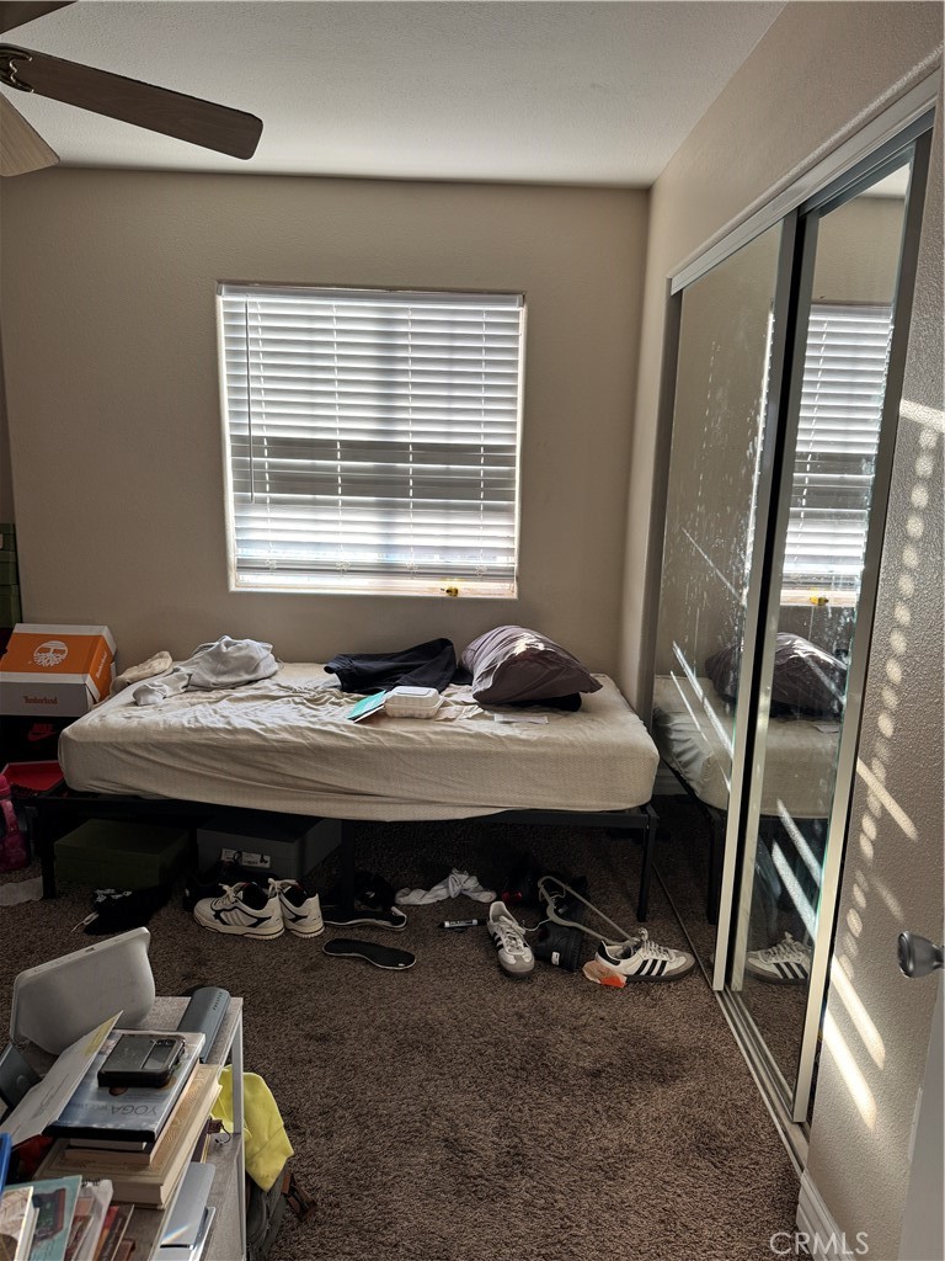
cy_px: 630
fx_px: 874
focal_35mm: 24
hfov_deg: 56.8
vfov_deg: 71.6
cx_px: 472
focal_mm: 6.76
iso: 125
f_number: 1.78
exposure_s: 1/60
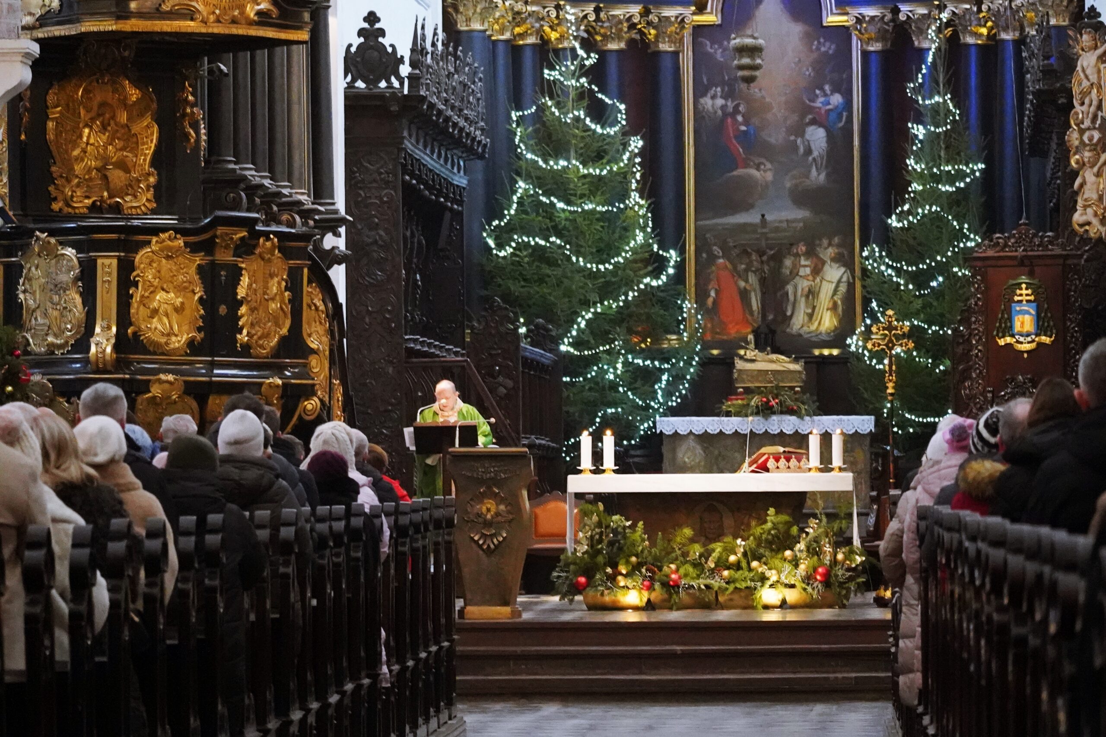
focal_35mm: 169
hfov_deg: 12.2
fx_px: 5192
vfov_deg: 8.1
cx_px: 553
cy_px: 368
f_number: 5
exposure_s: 1/100
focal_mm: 113
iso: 12800
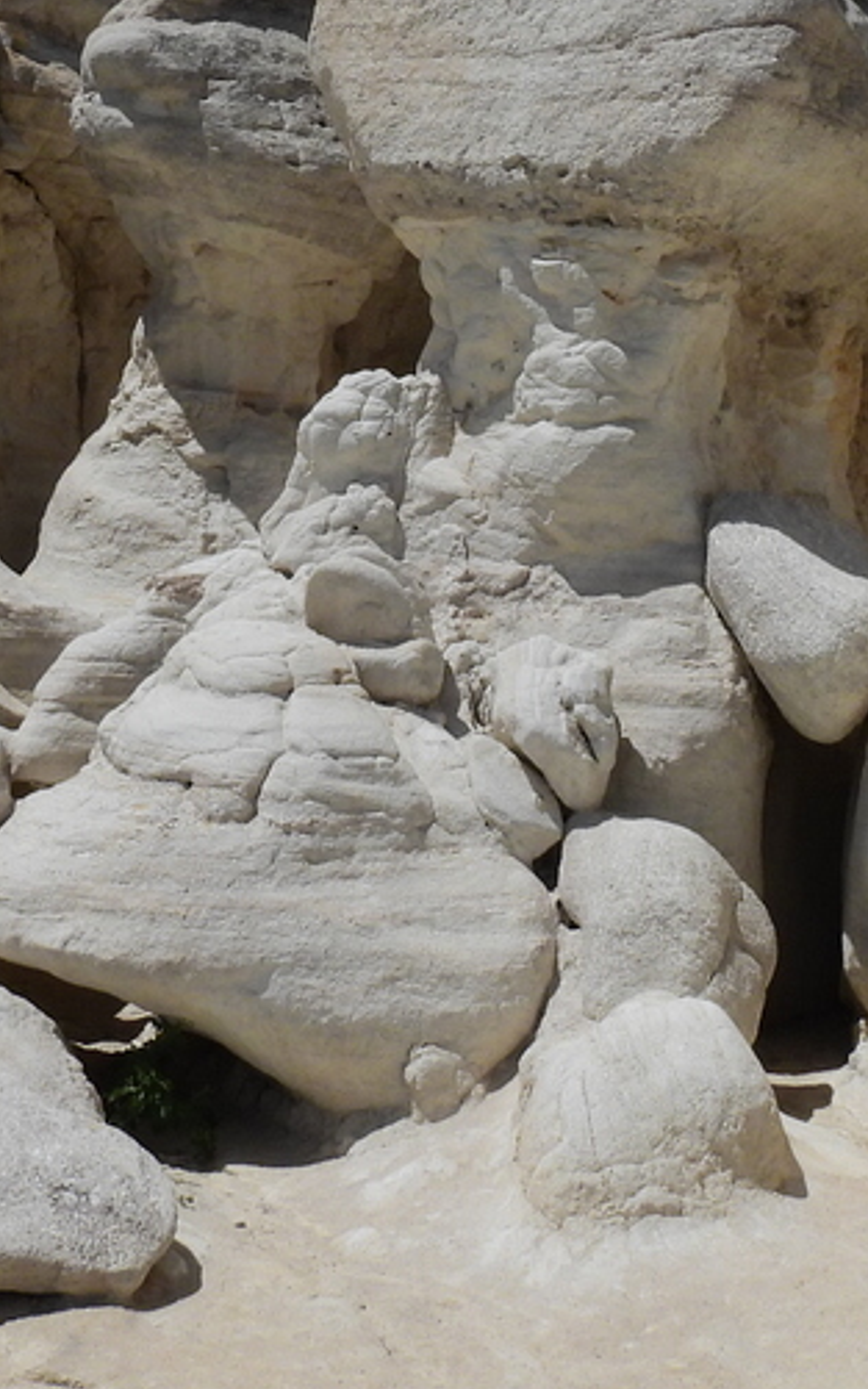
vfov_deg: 31.1
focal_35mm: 65
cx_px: 485
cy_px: 399
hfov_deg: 20.0
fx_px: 2461
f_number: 5
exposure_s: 1/2000
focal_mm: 4.3
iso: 100
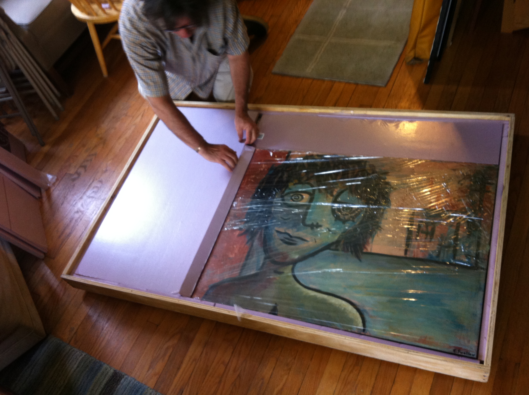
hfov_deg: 52.7
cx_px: 264
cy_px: 198
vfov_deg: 40.6
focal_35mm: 35
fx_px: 534
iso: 125
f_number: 2.8
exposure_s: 1/15
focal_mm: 3.85
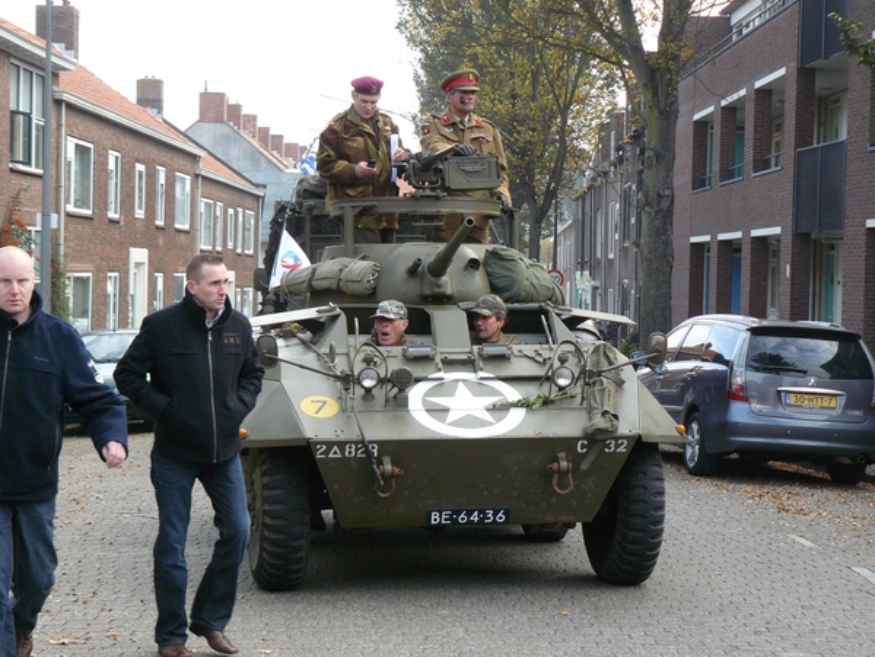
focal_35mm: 73
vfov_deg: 20.2
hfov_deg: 26.7
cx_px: 438
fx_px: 1845
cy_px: 328
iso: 200
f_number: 3.2
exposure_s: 1/320
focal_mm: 12.2
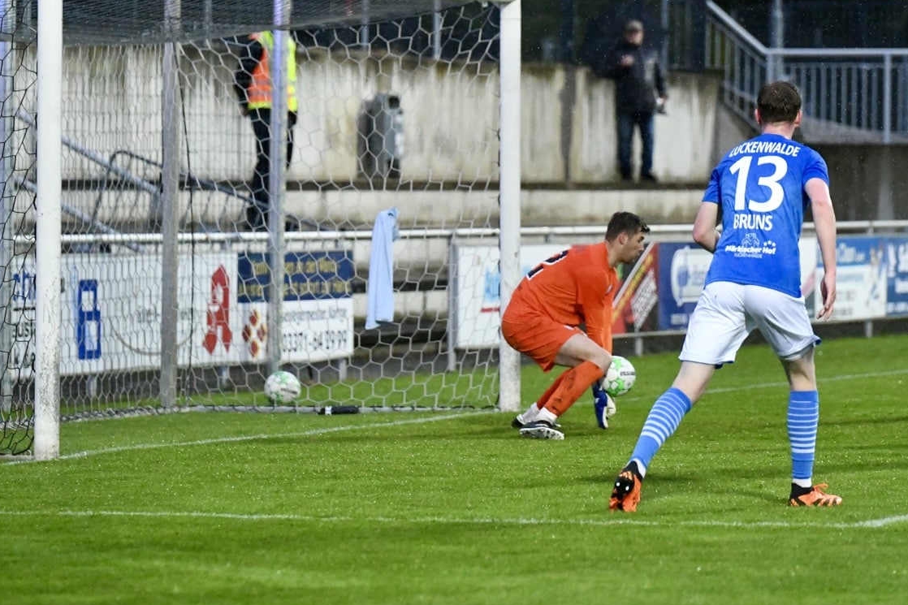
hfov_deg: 12.4
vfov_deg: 8.3
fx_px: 4186
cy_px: 267
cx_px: 413
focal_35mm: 166
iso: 8000
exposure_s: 1/1600
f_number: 2.8
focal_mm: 145
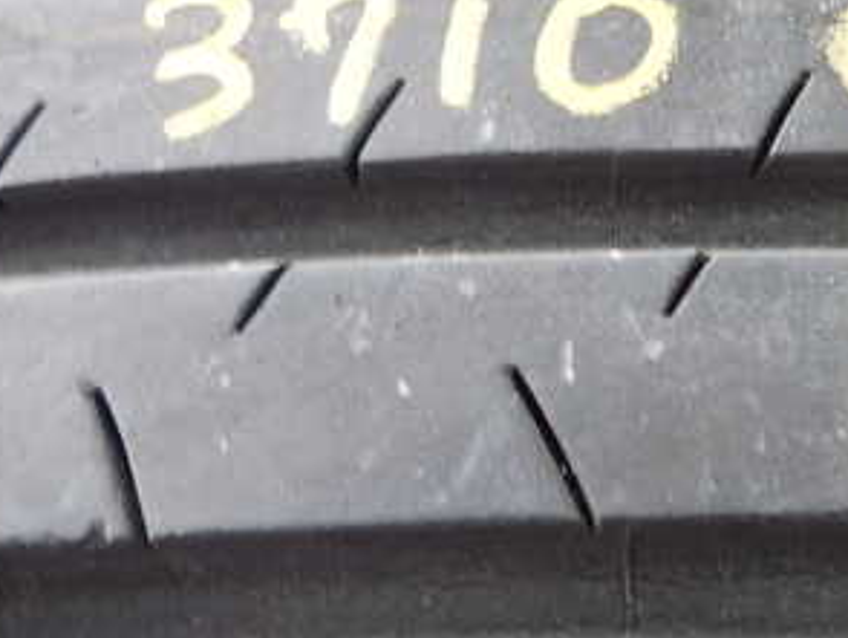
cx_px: 591
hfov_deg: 36.9
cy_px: 89
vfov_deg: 27.8
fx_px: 1250
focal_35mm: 51
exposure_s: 1/30
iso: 200
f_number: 2
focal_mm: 4.5
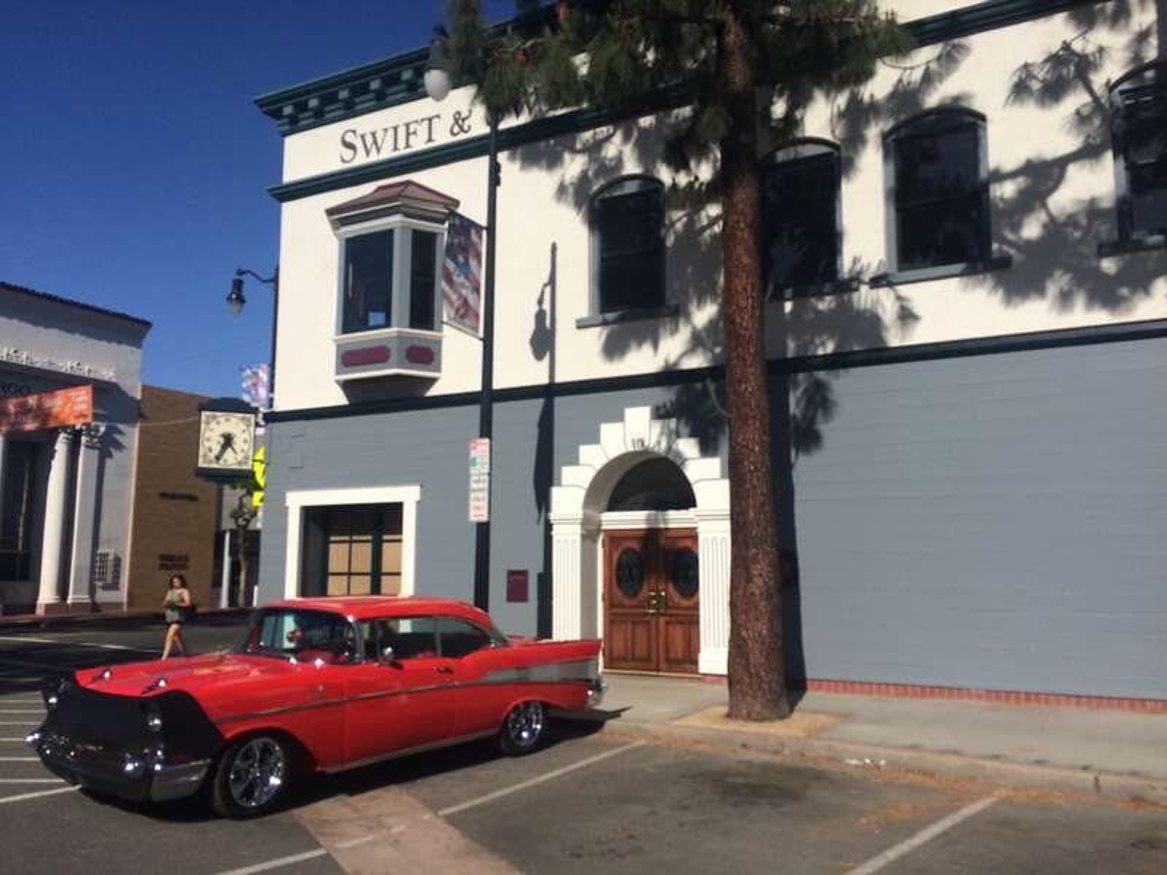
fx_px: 978
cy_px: 438
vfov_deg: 48.2
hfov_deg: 61.7
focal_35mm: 29
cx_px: 584
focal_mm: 4.15
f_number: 2.2
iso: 40
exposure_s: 1/4566
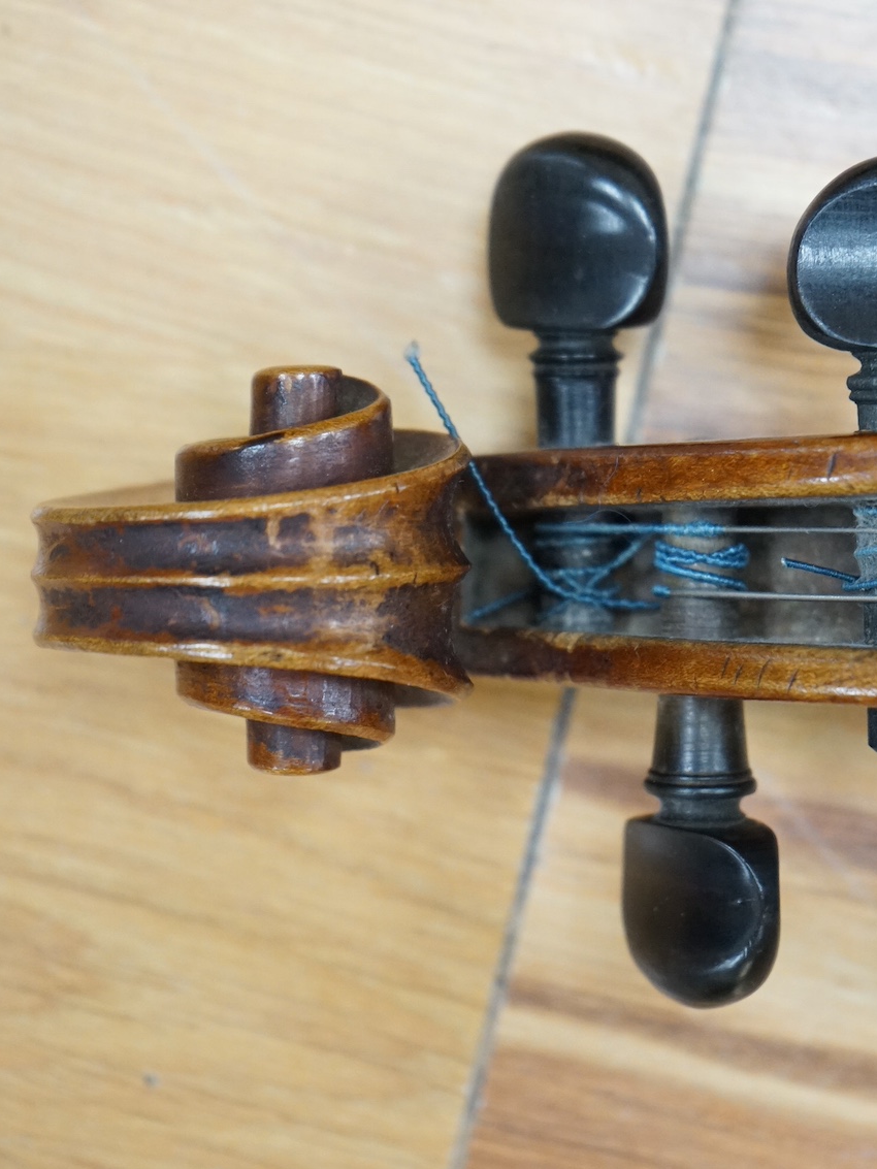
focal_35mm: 102
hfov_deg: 14.4
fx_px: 3445
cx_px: 721
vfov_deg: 19.3
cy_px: 581
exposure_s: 1/80
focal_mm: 70
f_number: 5.6
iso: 3200
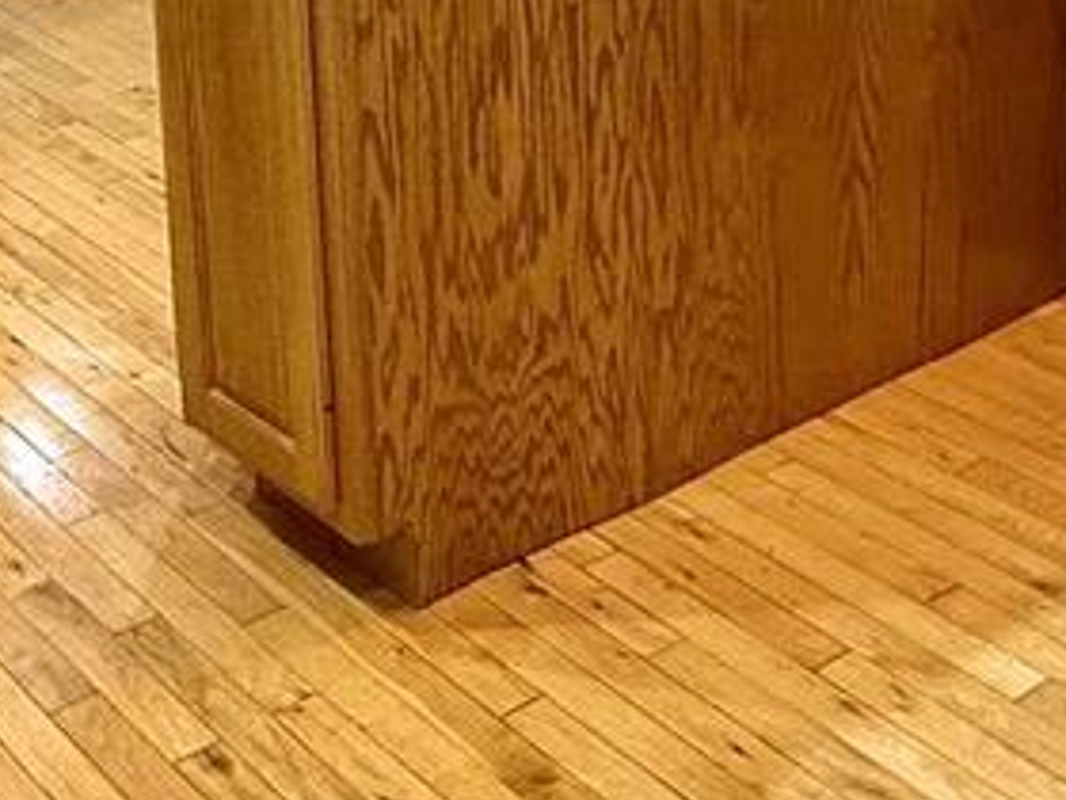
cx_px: 525
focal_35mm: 72
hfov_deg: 27.0
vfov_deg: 19.0
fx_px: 2217
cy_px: -229
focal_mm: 2.22
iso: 320
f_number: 2.2
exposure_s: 1/60
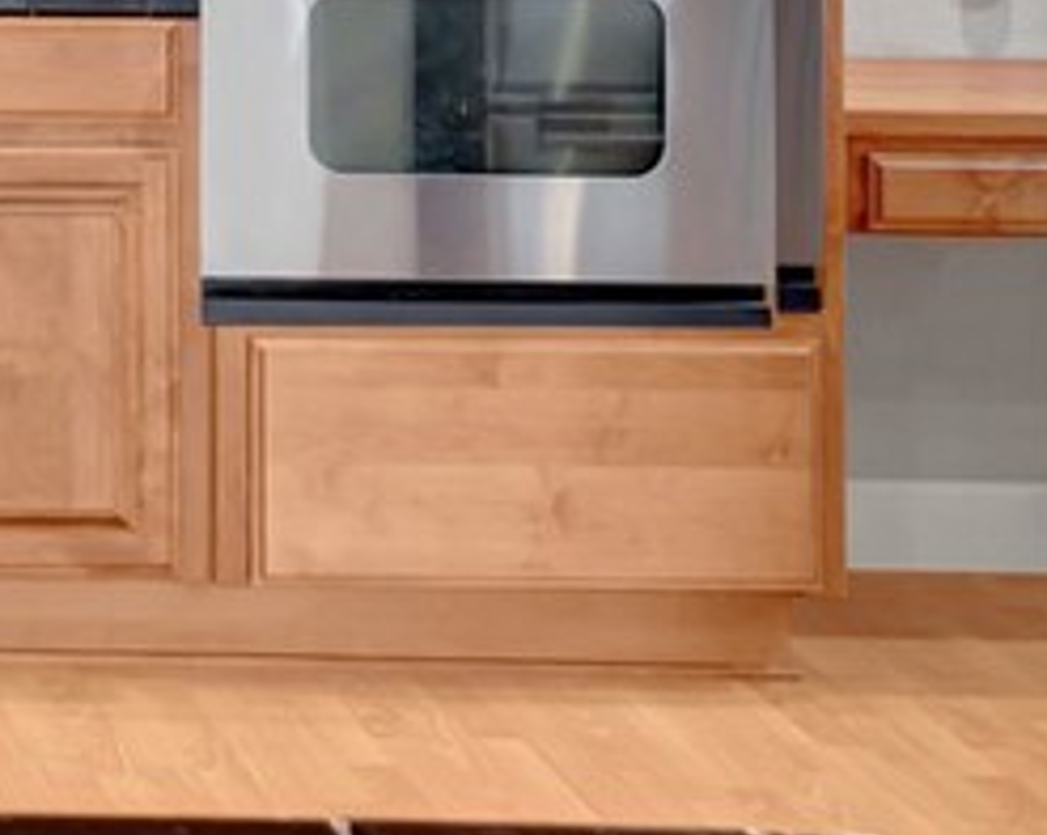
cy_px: -223
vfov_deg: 13.2
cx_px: -564
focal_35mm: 113
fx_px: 3497
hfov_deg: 15.6
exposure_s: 1/1.25
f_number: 8
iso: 200
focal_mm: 29
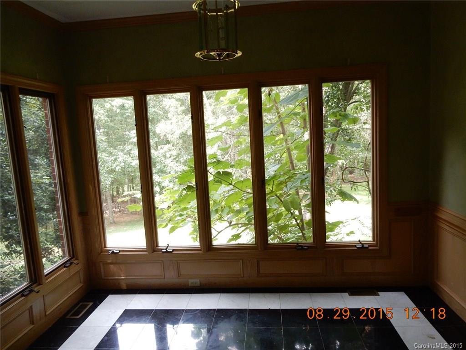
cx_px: 233
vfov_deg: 54.9
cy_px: 175
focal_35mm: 25
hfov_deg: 69.4
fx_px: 337
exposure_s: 1/30
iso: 220
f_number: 3.7
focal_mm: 4.5
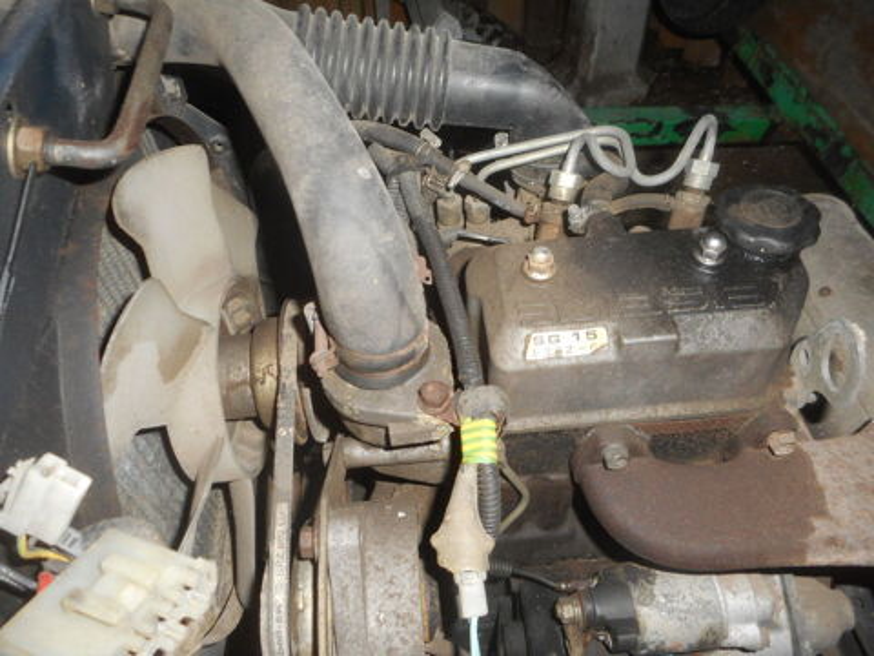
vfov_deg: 54.9
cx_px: 437
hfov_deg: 69.4
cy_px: 328
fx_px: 631
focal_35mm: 25
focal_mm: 4.5
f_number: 3.7
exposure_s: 1/25
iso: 200
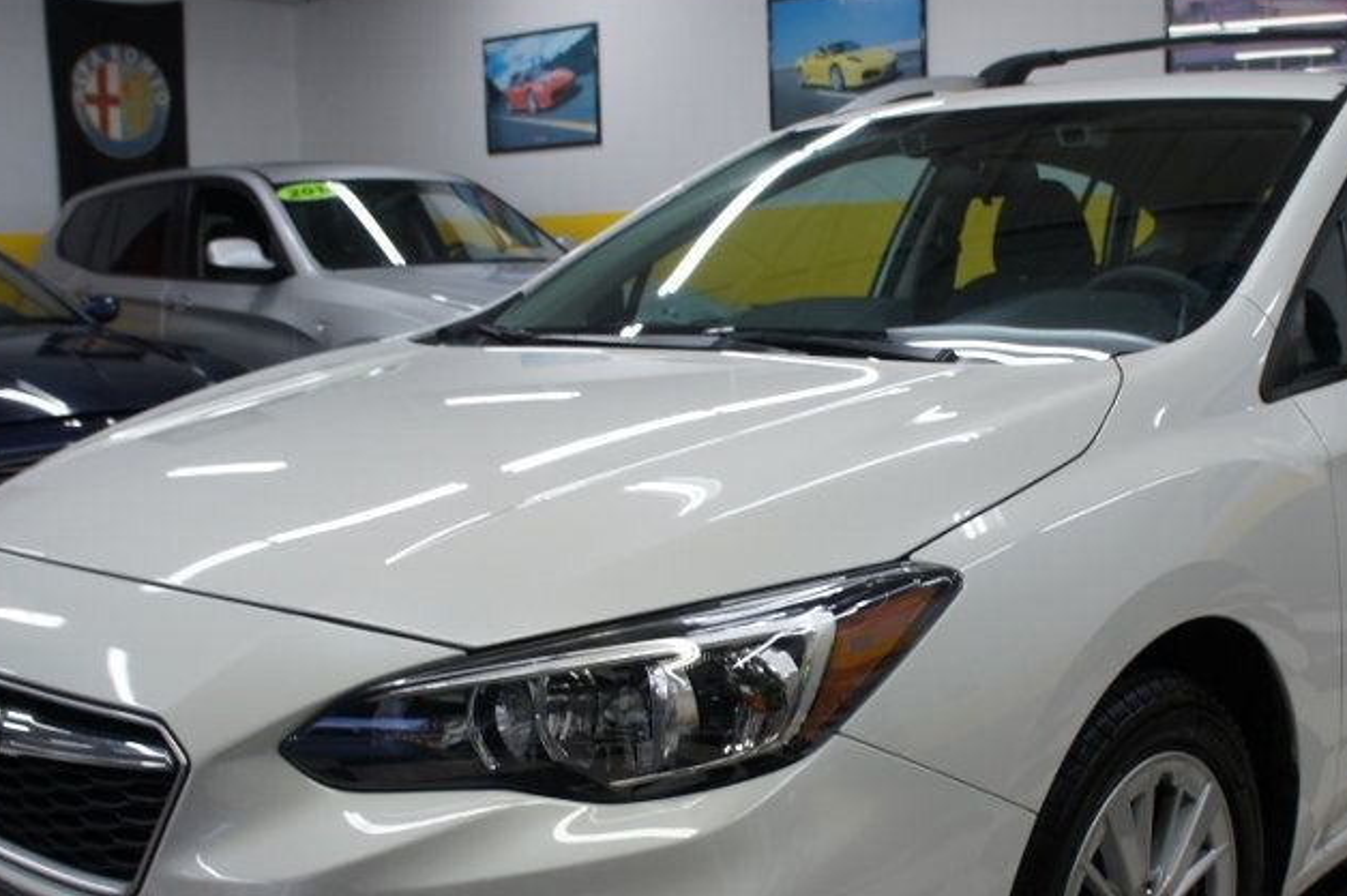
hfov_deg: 44.1
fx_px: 1645
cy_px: 631
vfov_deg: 30.1
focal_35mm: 44
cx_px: 864
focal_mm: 18
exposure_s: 1/40
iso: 200
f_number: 4.5
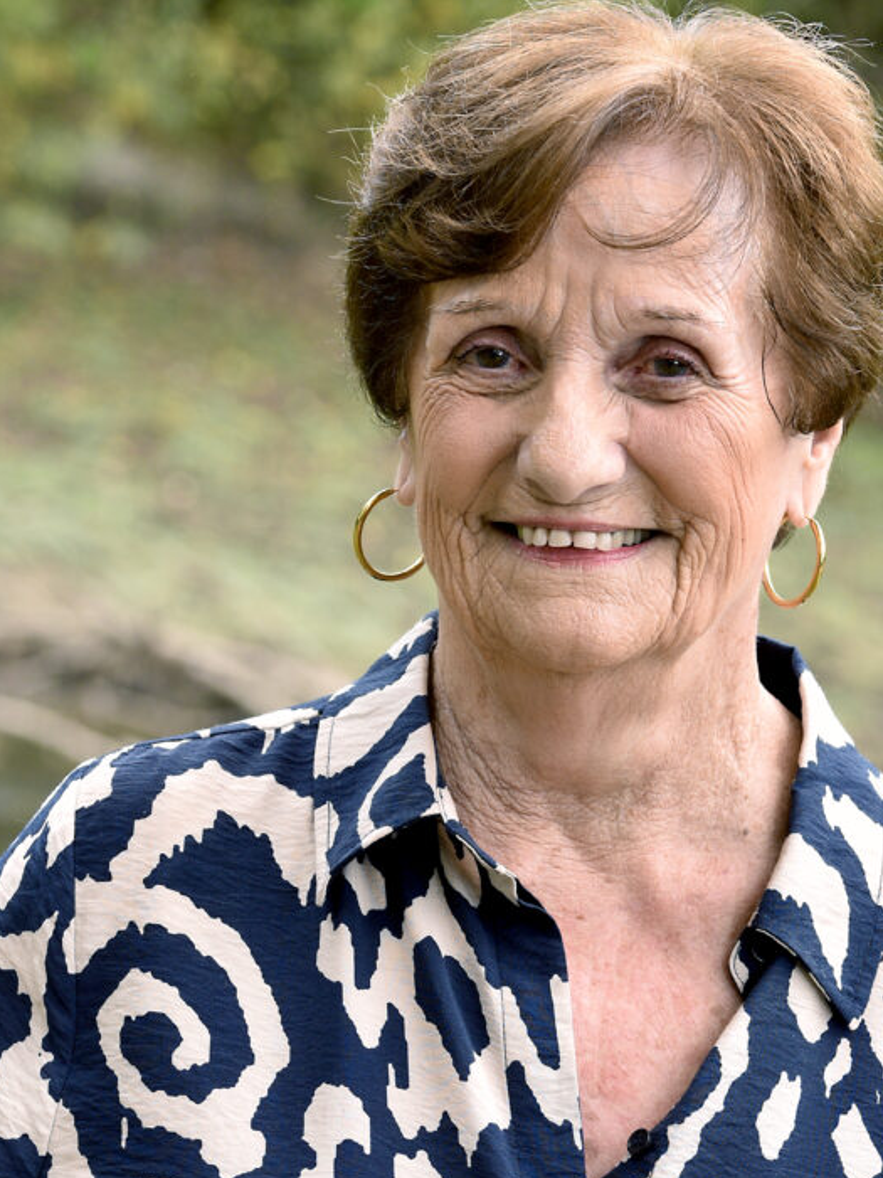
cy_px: 779
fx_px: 5646
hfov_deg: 8.9
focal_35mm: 166
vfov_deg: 11.9
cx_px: 587
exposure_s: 1/125
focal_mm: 105
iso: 400
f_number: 8
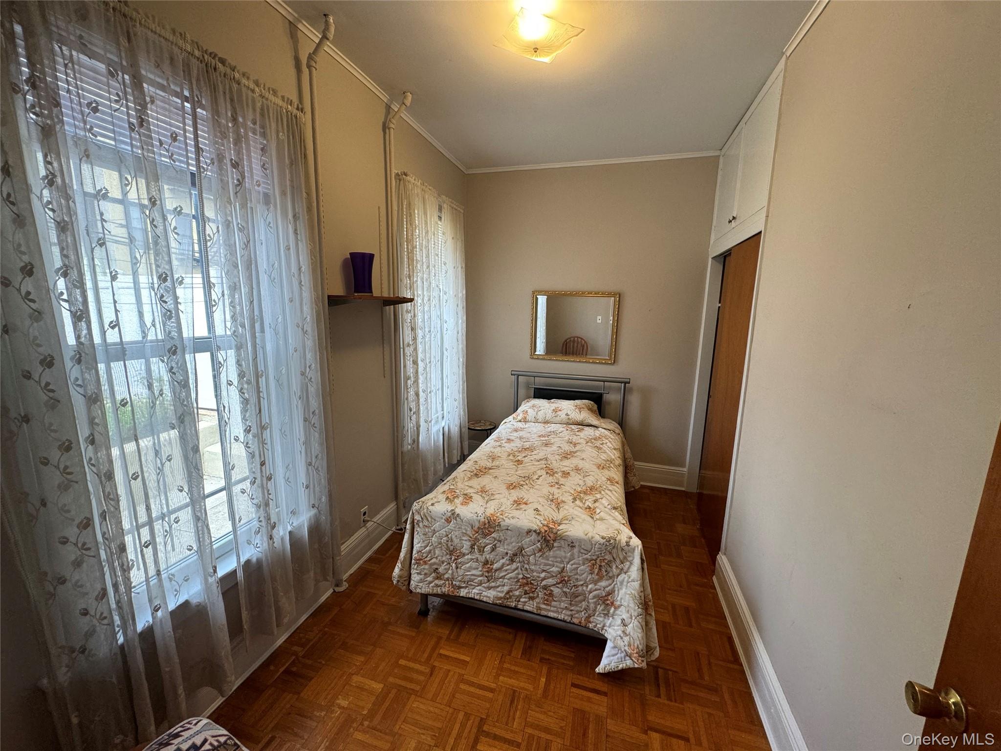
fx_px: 405
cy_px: 376
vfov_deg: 85.7
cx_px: 500
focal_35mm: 14
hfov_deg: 102.1
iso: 160
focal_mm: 2.22
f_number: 2.2
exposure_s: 1/120
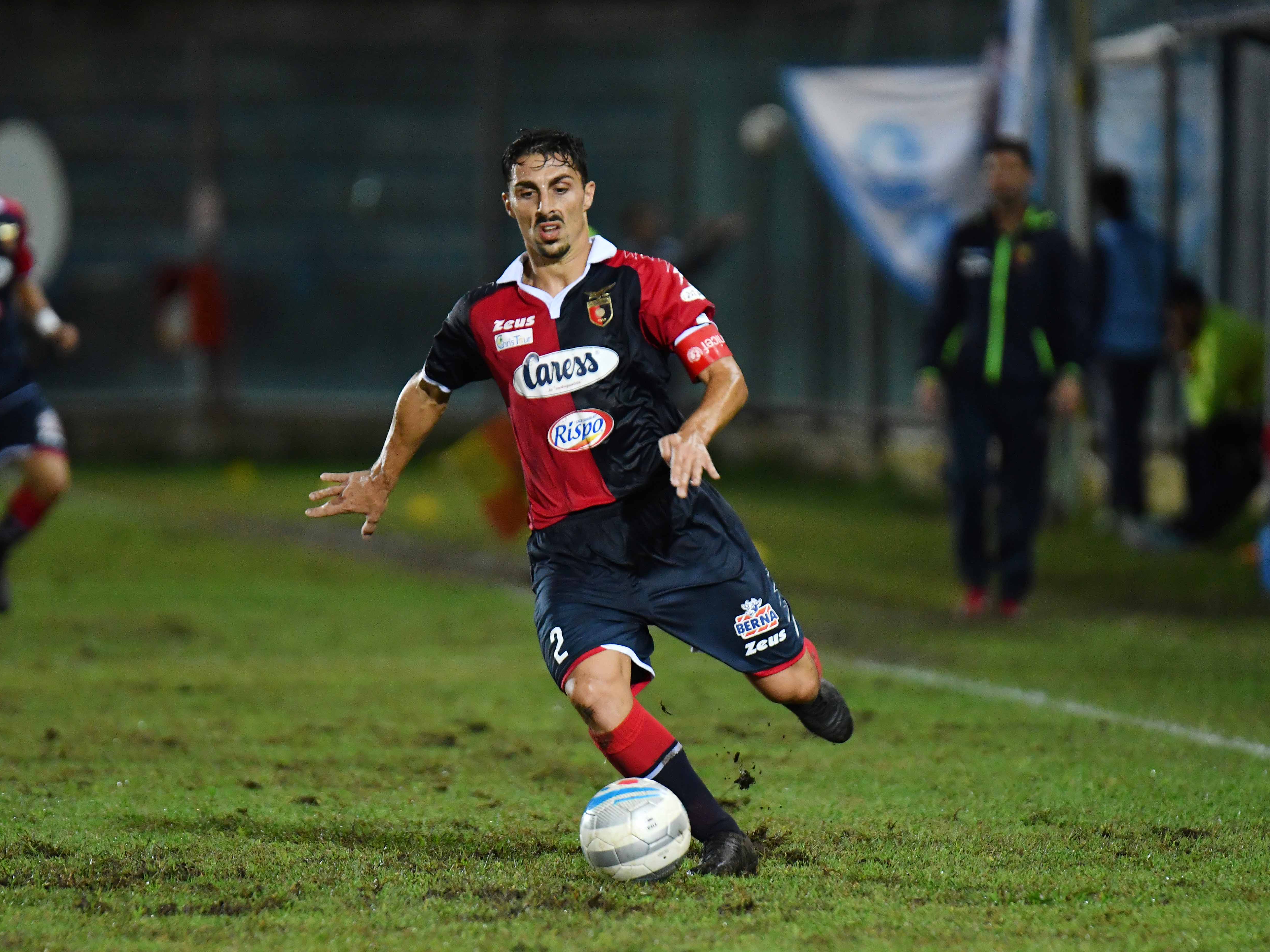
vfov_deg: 3.0
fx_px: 17903
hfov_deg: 4.1
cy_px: 475
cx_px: 599
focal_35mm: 488
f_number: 3.2
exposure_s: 1/800
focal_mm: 300
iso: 2500
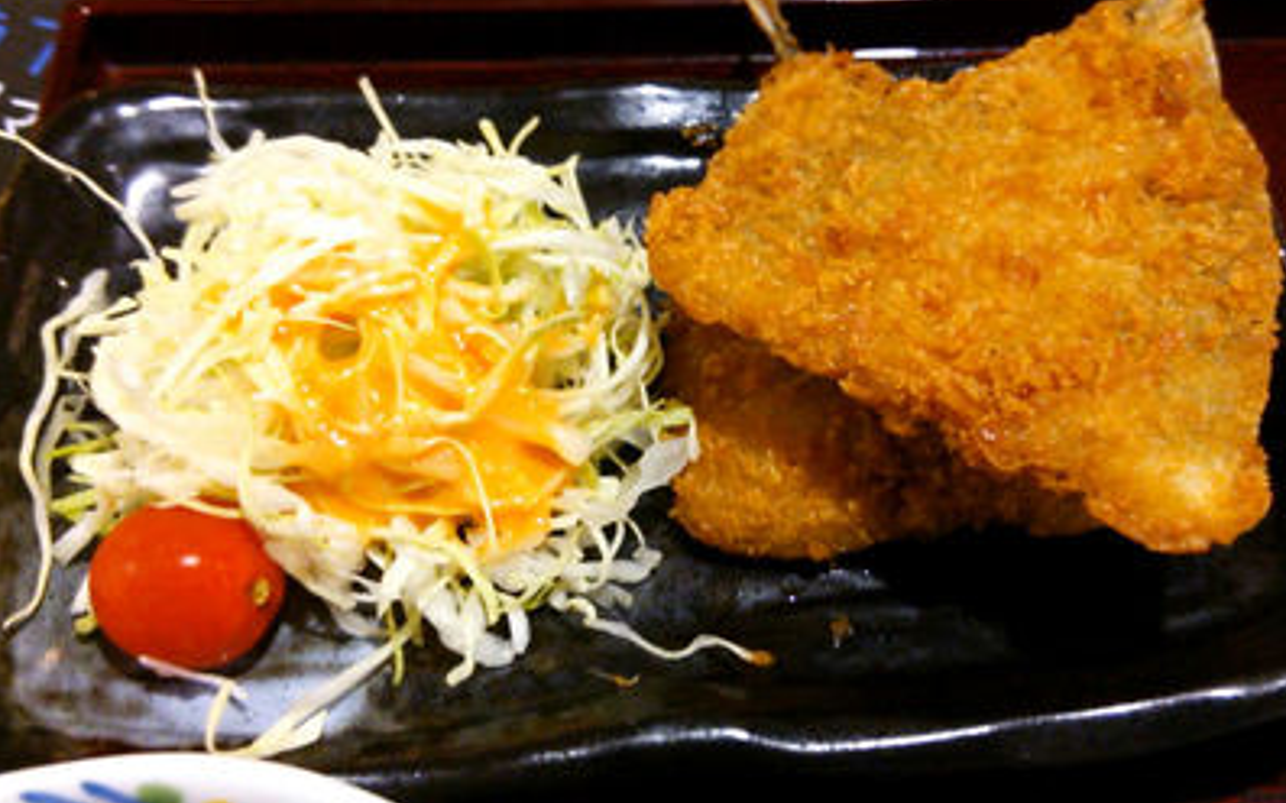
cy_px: 356
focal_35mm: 32
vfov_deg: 39.4
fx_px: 1121
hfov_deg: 59.7
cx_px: 641
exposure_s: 1/16
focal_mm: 4.06
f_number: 1.94
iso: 320
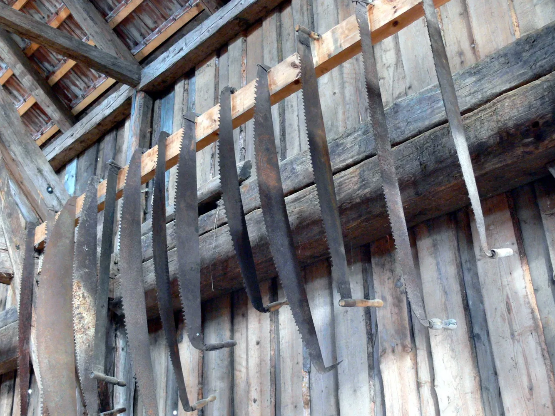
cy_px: 221
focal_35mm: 42
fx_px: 673
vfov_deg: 34.3
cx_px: 244
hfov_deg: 44.7
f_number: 2.8
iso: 200
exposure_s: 1/8
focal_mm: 7.4
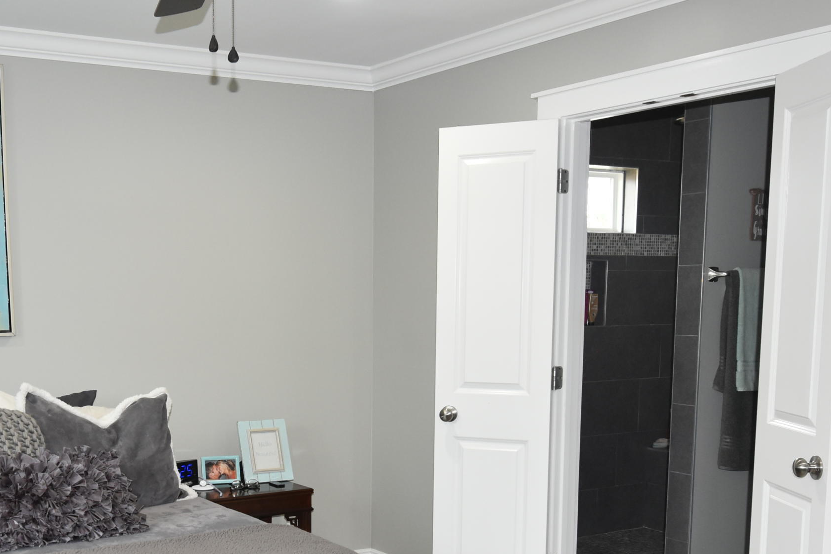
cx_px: 227
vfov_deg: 30.6
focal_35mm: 43
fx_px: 993
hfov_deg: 44.2
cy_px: 429
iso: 800
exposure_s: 1/100
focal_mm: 16
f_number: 5
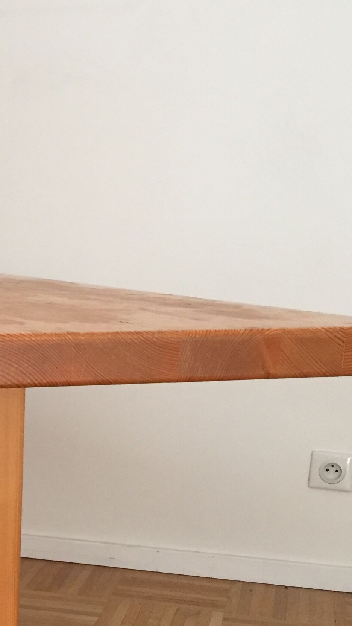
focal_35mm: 62
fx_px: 1028
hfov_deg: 18.6
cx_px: -40
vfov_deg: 33.2
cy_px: 461
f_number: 2.2
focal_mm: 4.15
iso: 200
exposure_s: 1/33
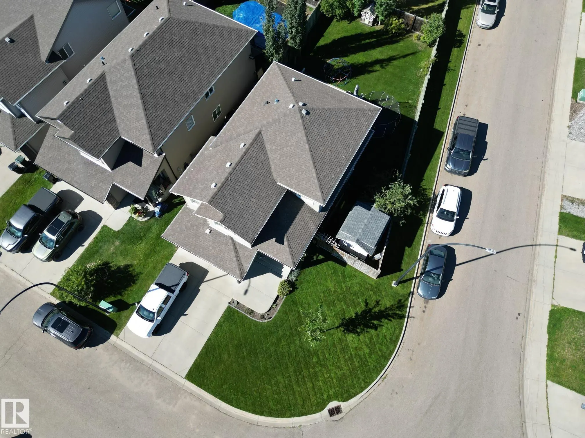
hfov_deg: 71.6
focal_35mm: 24
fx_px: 406
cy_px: 219
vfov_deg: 56.8
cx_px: 292
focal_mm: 6.72
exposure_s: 1/2000
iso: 110
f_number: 1.7
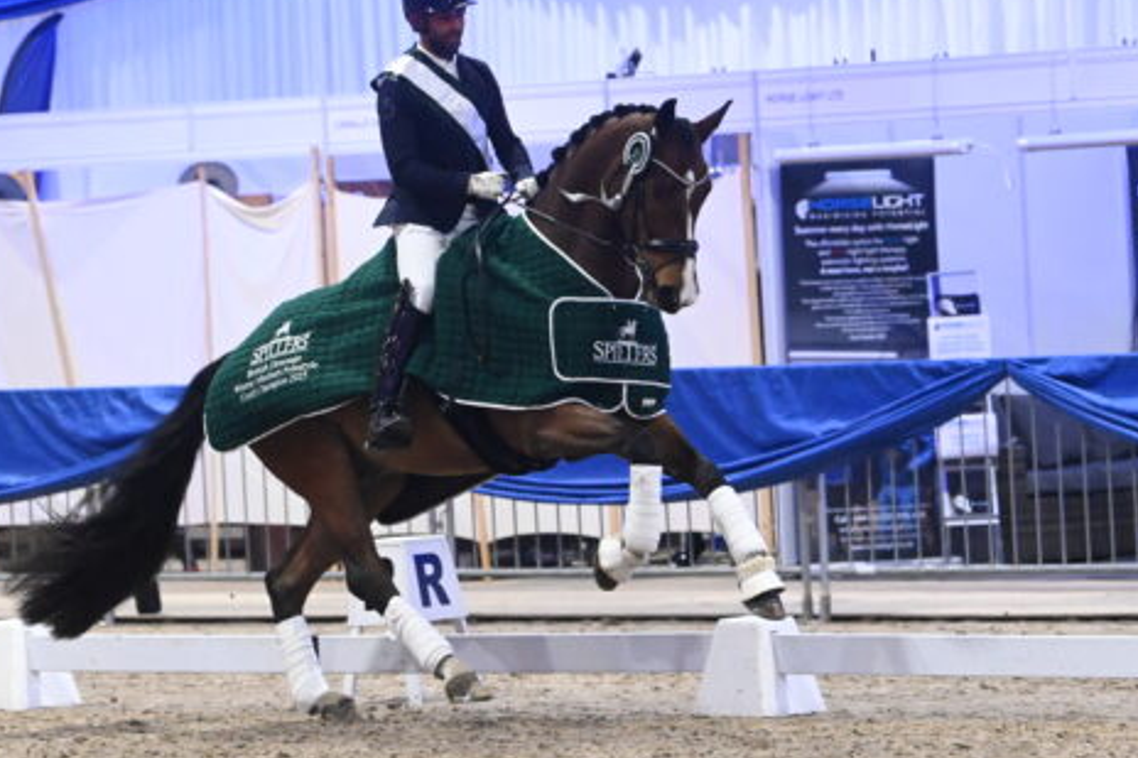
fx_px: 8026
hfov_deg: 8.1
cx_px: 532
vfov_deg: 5.4
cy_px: 332
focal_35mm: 254
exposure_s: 1/640
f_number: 5
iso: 25600
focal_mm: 190
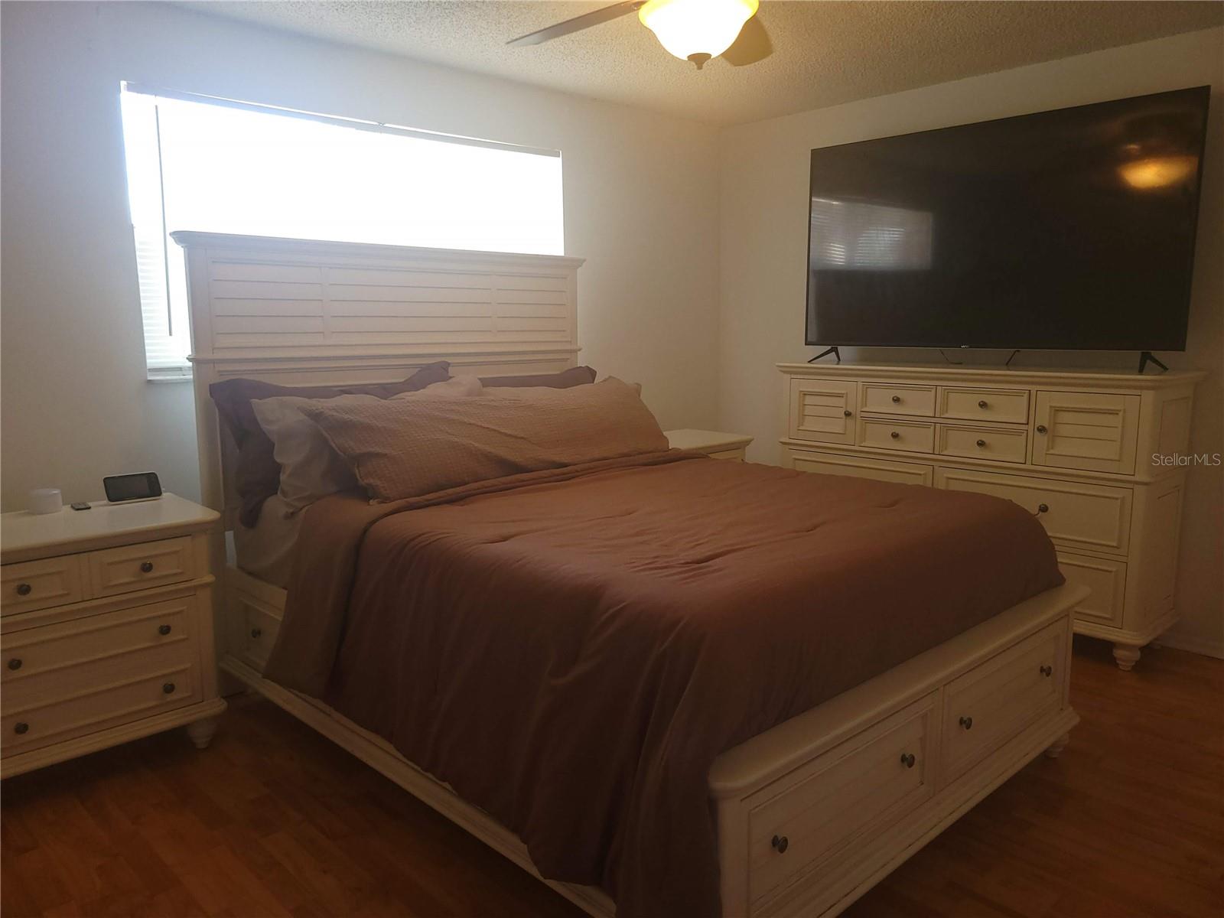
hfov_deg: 67.3
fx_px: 919
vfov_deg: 53.1
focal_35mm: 26
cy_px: 459
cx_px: 612
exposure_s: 1/60
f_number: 1.8
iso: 200
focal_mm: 5.4
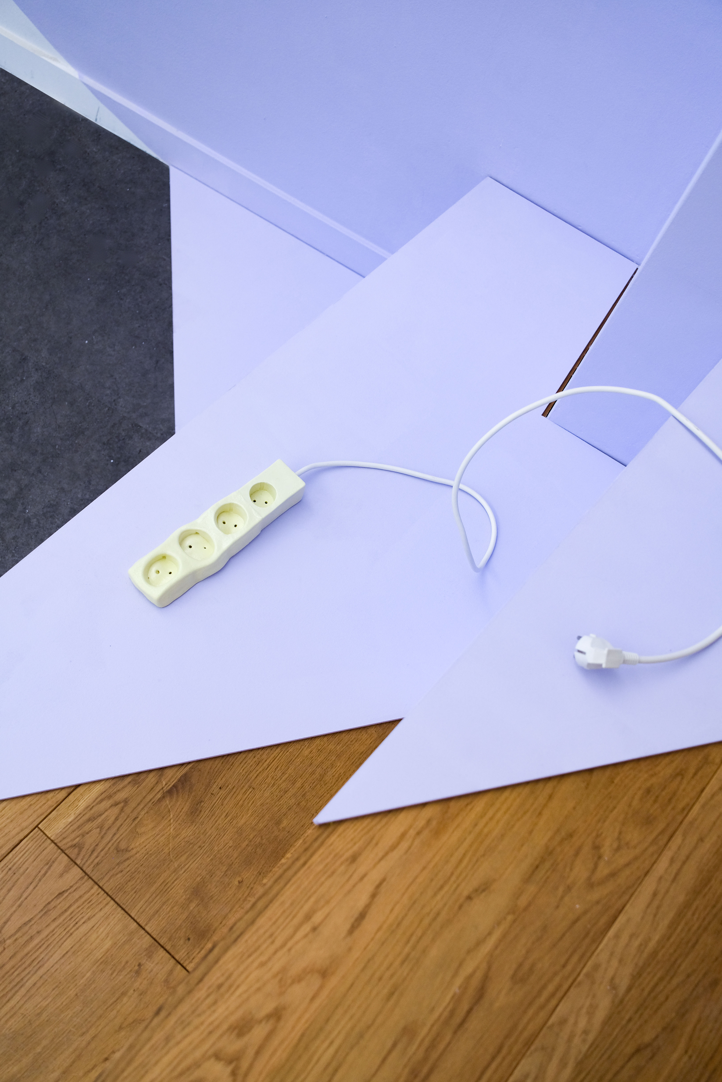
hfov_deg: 36.9
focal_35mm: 36
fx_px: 1083
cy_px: 541
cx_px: 361
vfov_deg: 53.1
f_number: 2.8
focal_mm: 24
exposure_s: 1/100
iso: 640
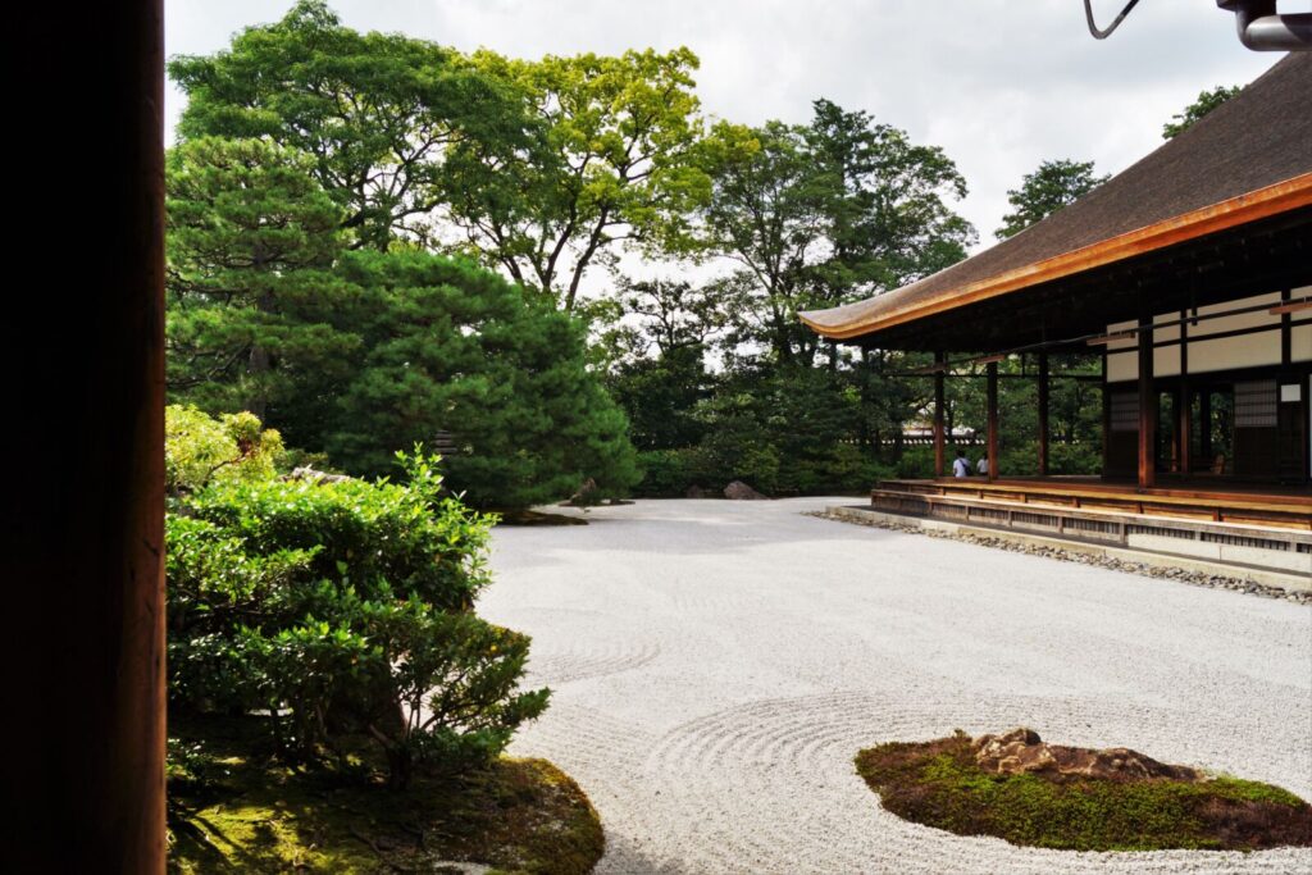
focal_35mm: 30
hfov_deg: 61.9
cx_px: 656
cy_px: 438
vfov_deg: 43.6
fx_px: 1093
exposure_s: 1/250
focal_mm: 20
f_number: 8
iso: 100
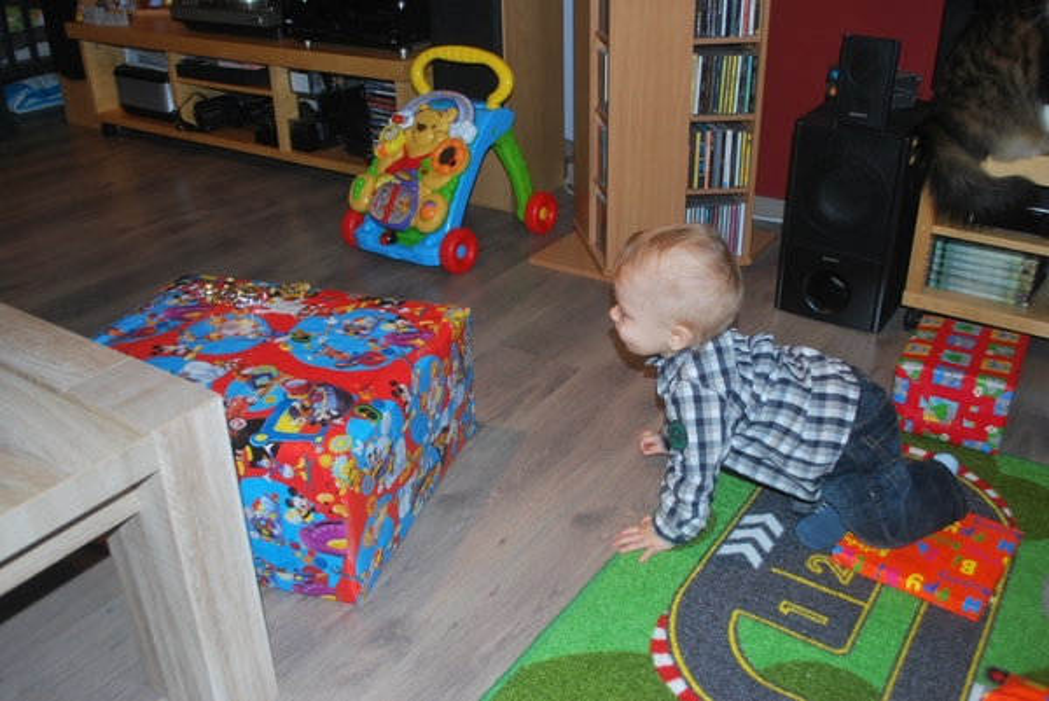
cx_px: 524
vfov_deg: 40.0
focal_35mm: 33
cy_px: 350
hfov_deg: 57.2
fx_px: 962
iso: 200
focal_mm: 22
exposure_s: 1/60
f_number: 4
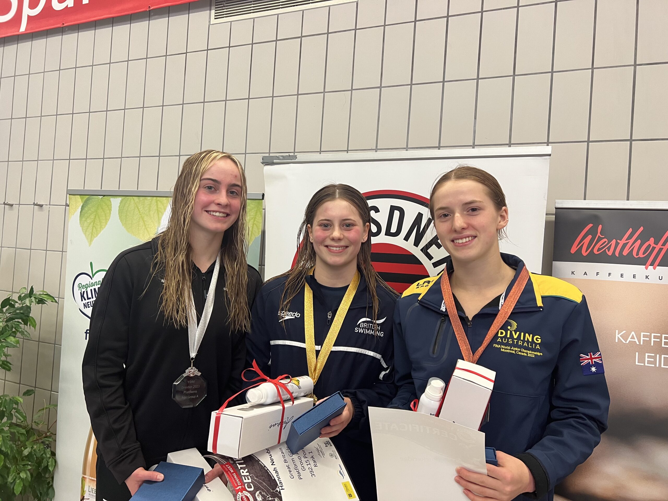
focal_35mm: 26
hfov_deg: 67.3
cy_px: 250
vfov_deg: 53.1
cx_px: 334
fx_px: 502
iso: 125
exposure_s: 1/80
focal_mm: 5.7
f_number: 1.5
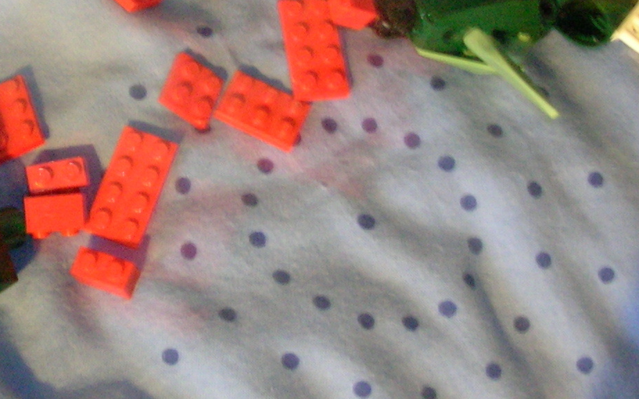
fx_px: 1602
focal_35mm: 92
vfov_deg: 14.0
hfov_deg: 22.4
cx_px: 186
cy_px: -1
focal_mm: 5.8
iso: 200
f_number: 2.8
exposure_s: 1.6
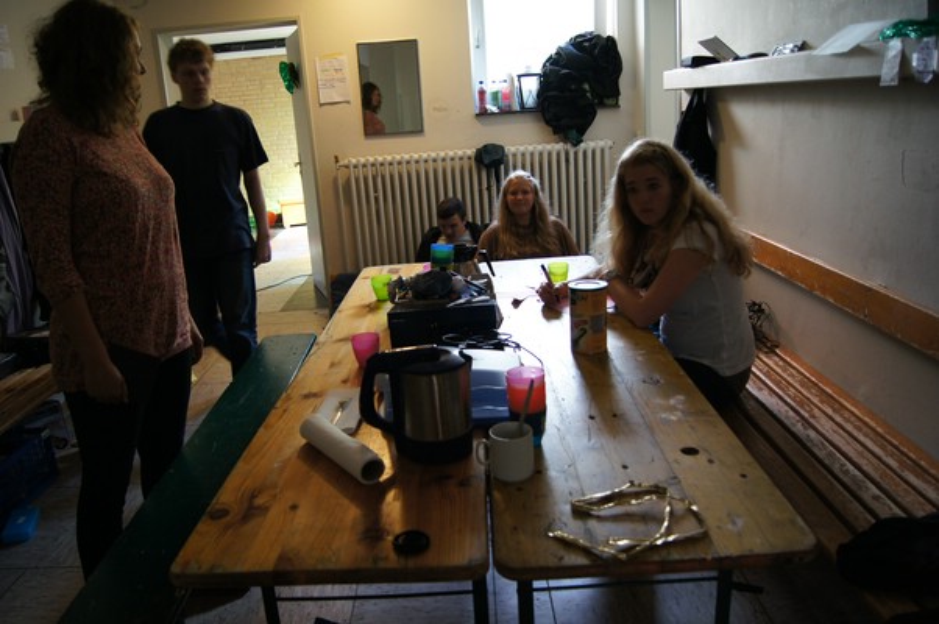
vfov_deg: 47.8
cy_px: 312
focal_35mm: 27
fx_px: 703
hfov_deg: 67.4
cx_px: 470
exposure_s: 1/30
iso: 500
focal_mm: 18
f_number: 3.5
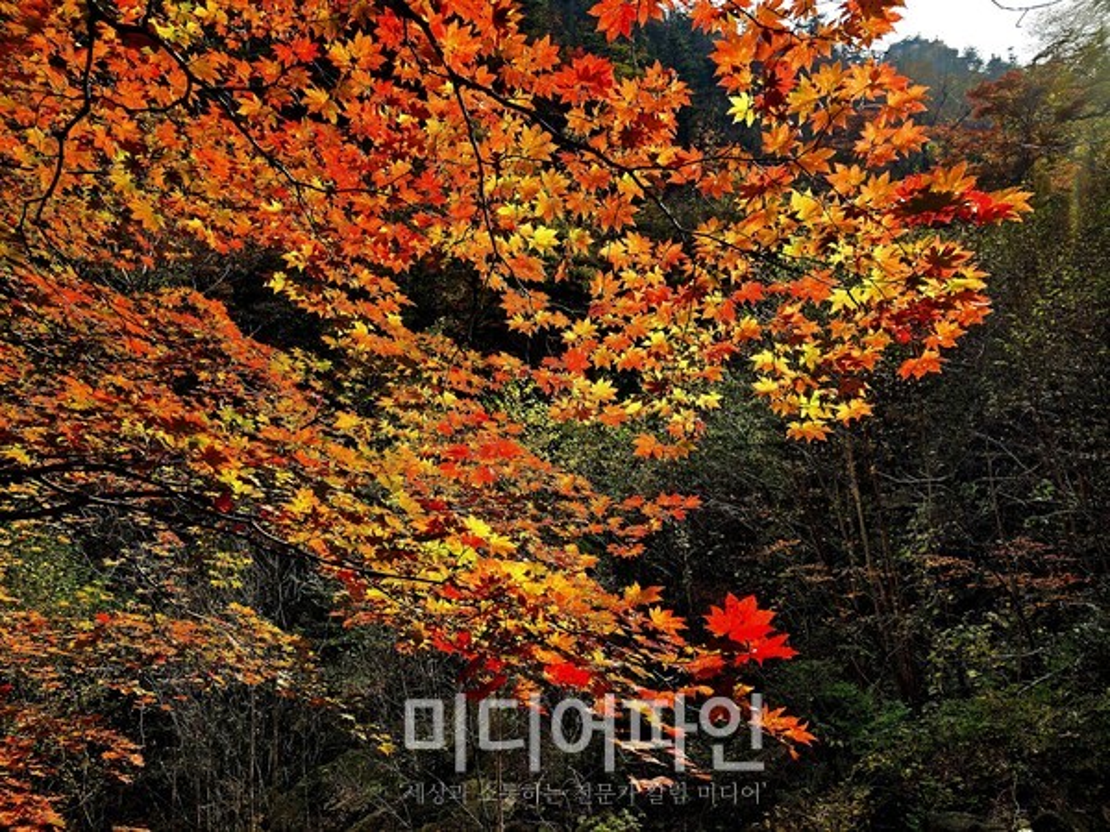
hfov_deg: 73.9
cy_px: 416
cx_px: 555
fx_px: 738
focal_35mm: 23
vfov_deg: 58.9
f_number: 1.7
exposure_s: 1/435
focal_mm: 6.3
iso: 12
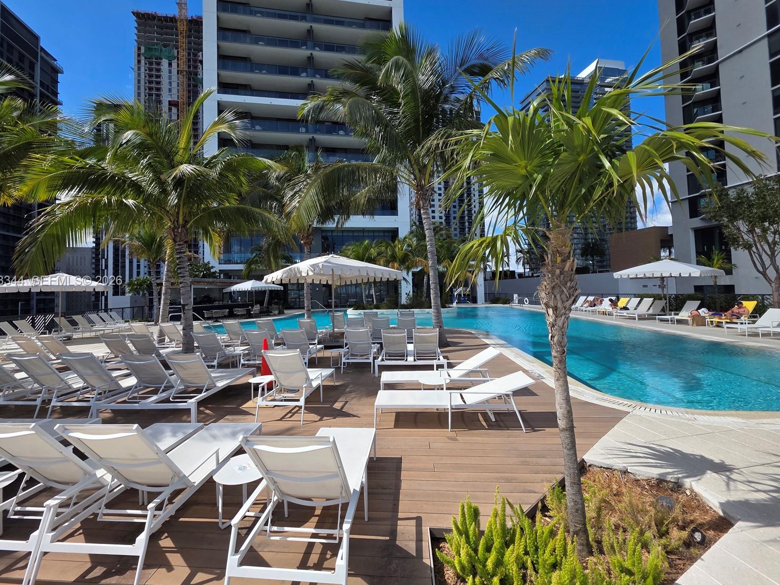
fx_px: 315
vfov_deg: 85.6
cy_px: 281
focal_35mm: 14
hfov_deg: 102.0
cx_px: 379
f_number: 1.9
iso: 40
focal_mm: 2.2
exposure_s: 1/2228
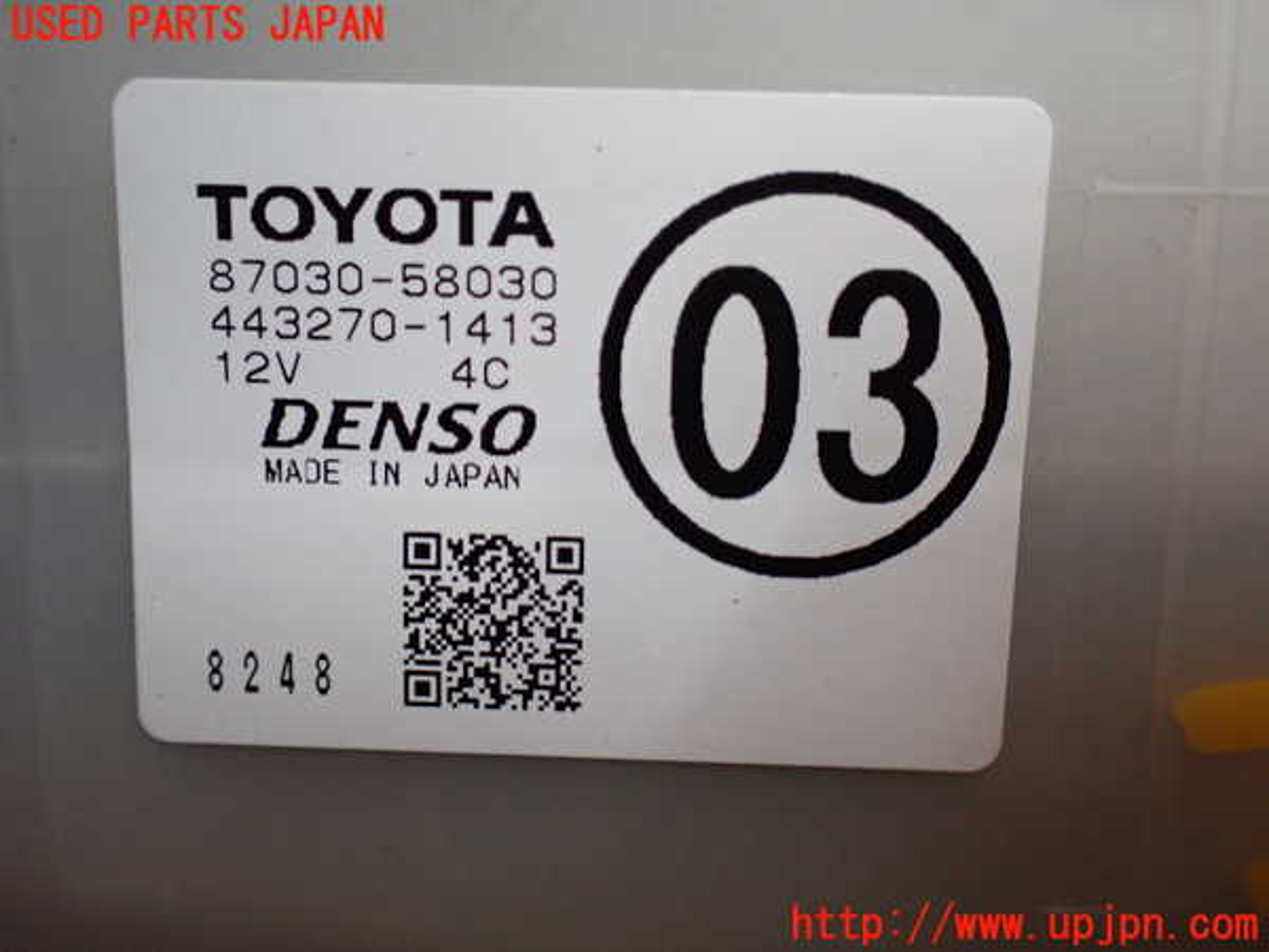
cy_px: 476
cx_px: 634
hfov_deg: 60.0
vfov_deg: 46.8
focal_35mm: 30
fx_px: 1100
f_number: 2.3
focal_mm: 5.4
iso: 800
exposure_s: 1/60
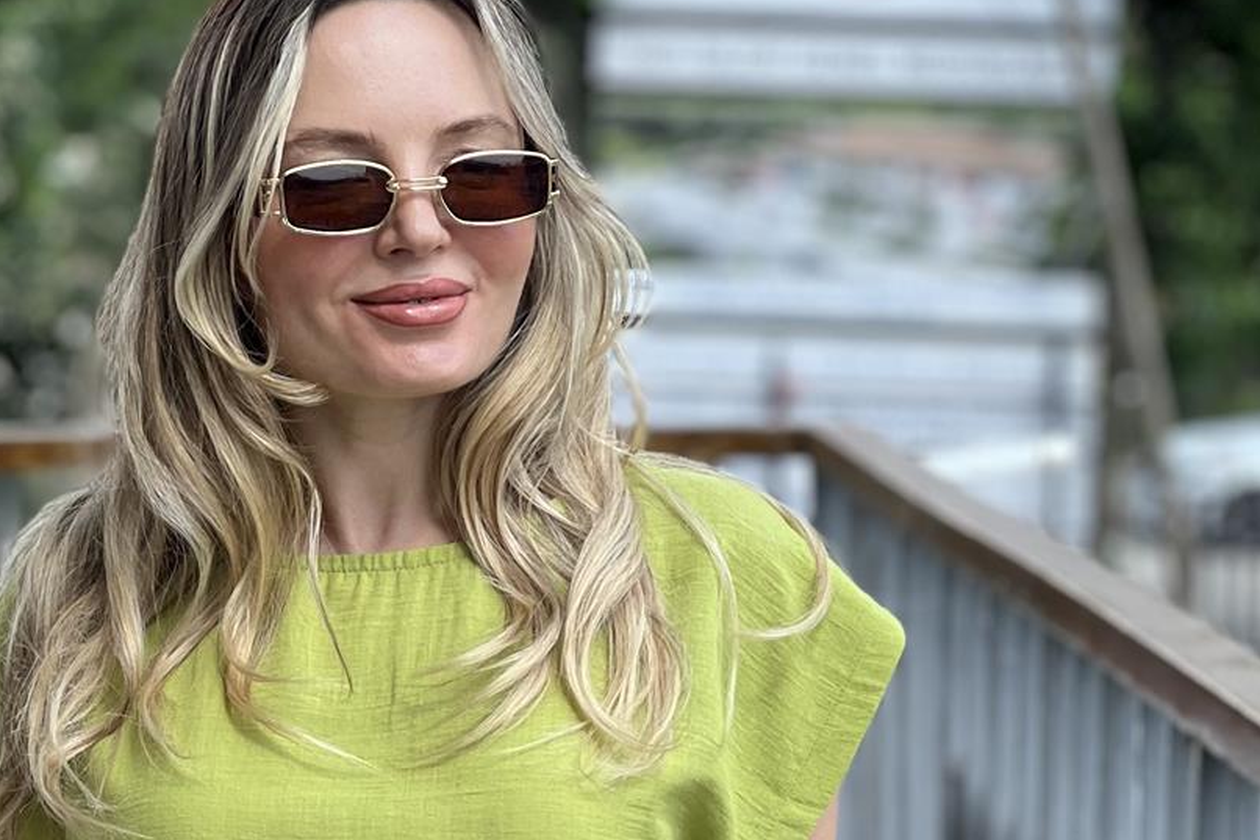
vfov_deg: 8.6
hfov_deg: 12.9
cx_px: 478
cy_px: 918
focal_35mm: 159
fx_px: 5564
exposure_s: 1/217
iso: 25
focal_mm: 9
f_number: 2.8
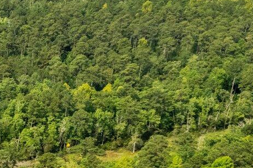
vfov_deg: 13.8
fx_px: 681
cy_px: 190
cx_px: -130
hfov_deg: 18.5
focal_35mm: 97
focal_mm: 8.38
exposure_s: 1/640
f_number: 2.8
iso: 100
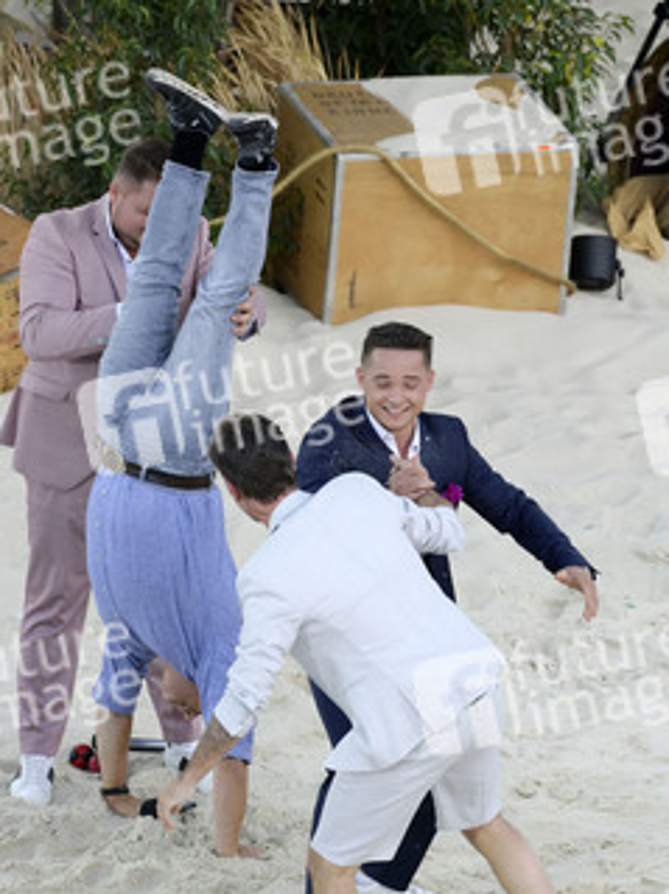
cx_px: 302
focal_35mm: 410
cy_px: 549
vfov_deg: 4.8
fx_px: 10572
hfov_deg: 3.6
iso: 1250
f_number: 6.3
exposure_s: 1/640
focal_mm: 340
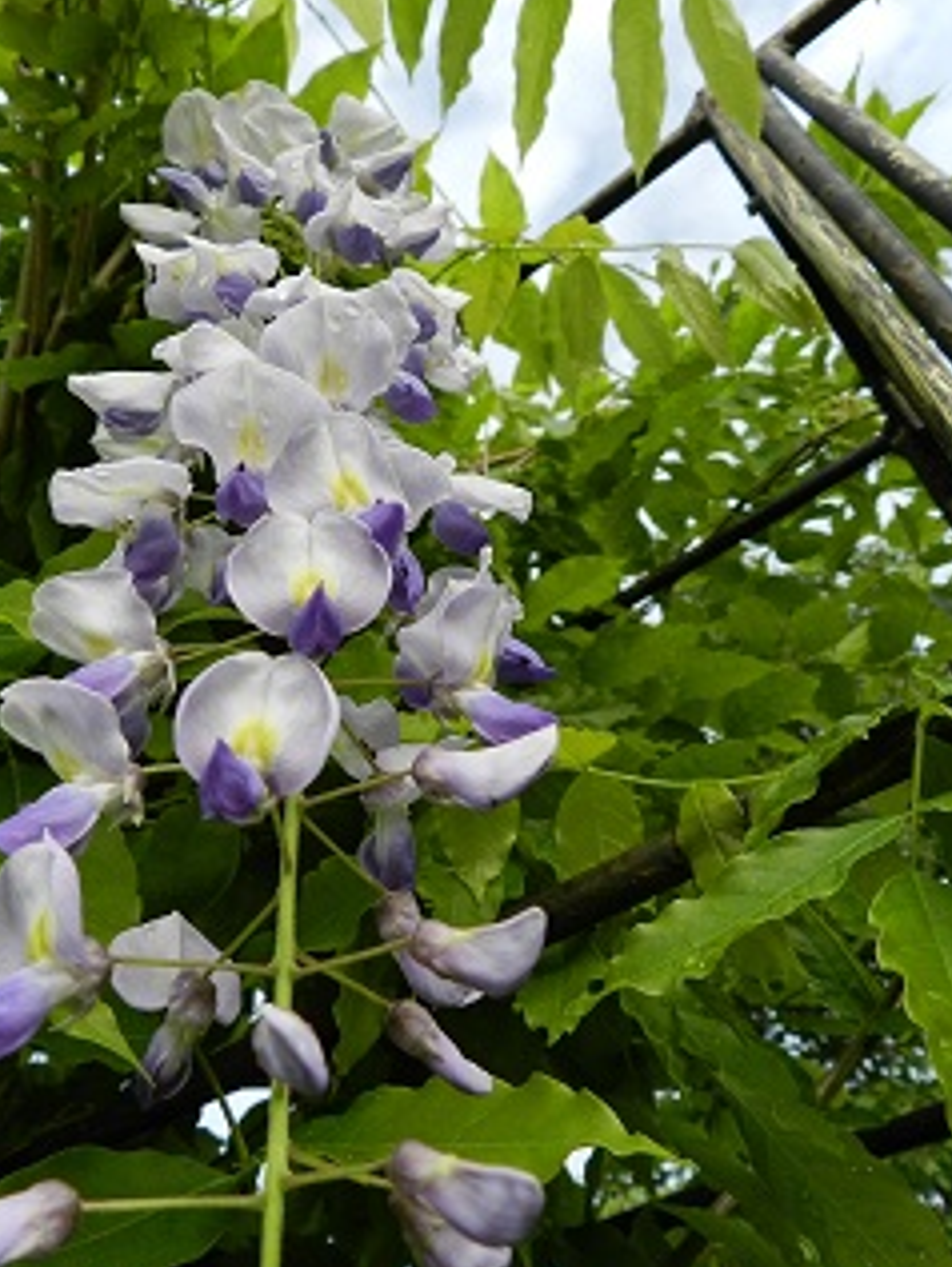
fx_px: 1063
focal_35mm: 29
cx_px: 448
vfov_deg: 61.6
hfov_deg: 48.2
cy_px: 592
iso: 160
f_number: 3.4
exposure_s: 1/800
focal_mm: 4
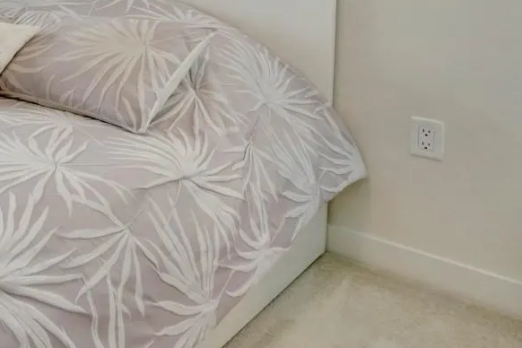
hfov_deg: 32.2
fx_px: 594
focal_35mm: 41
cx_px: -196
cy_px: -52
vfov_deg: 29.0
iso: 250
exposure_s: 1/30
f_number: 8
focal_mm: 14.7
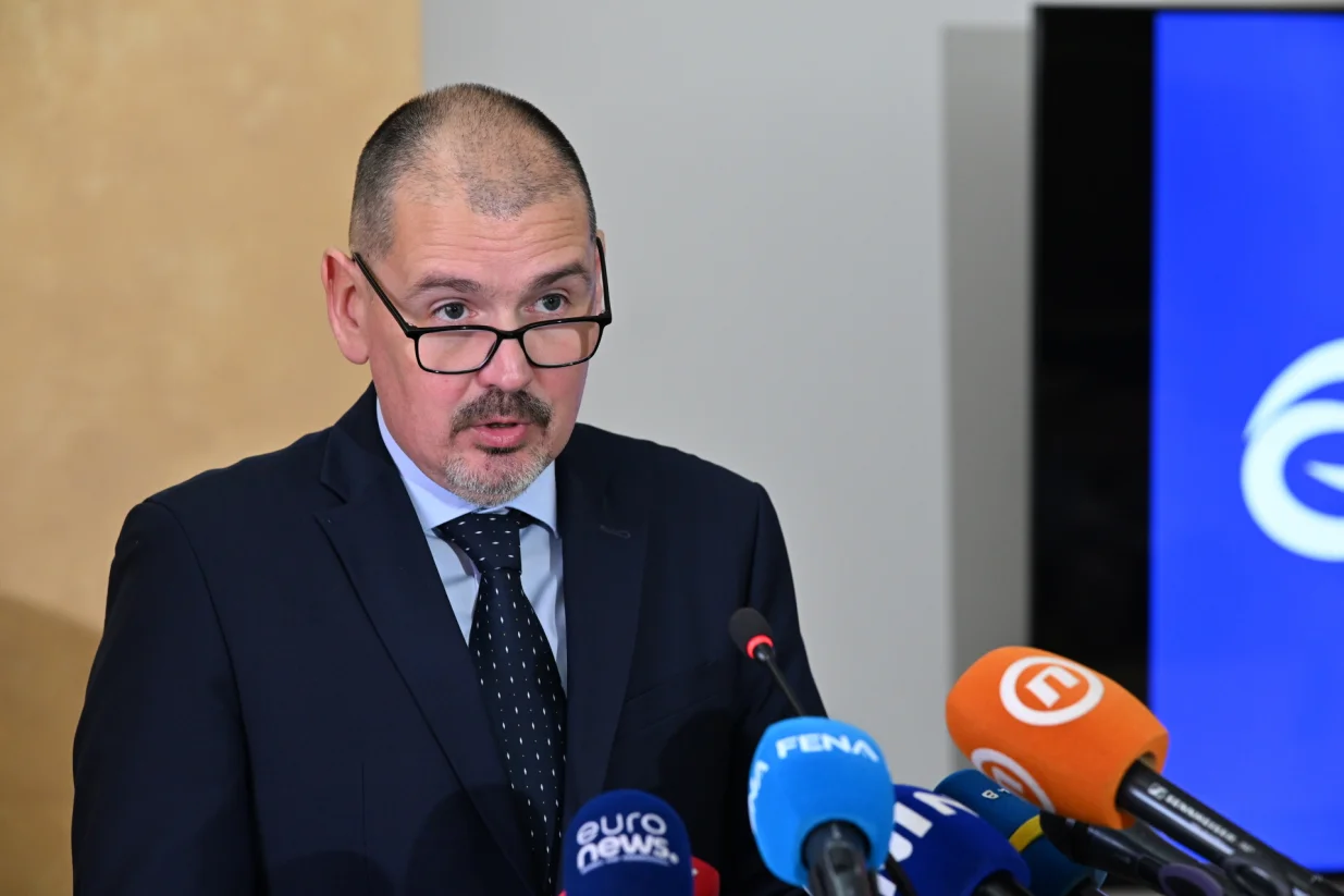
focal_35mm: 112
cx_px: 672
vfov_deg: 12.2
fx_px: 4199
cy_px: 448
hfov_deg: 18.2
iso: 1400
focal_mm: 75
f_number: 2.8
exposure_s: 1/125
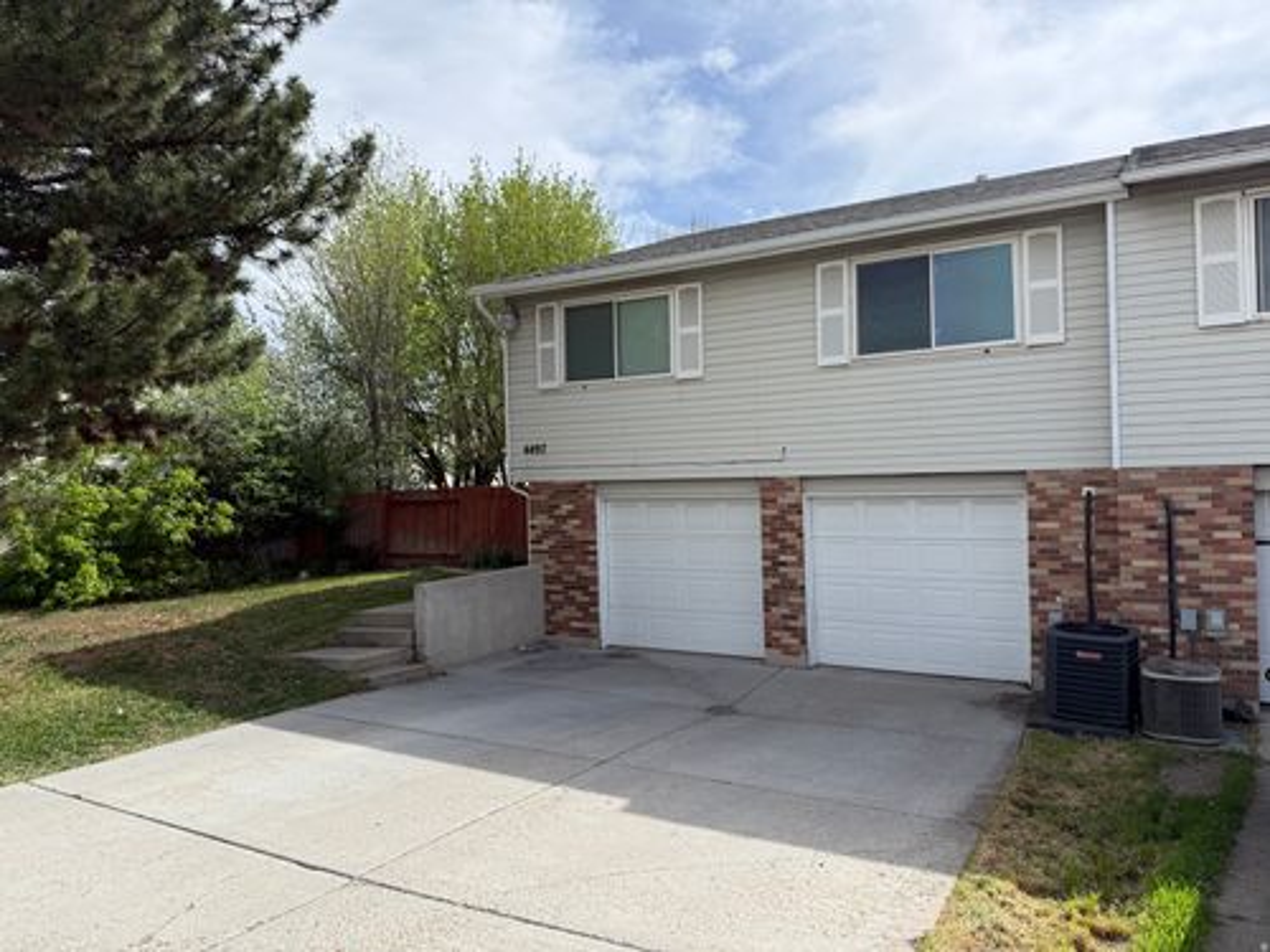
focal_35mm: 24
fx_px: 881
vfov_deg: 56.8
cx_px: 635
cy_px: 476
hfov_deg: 71.6
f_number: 1.78
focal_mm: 6.76
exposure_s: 1/4673
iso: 80
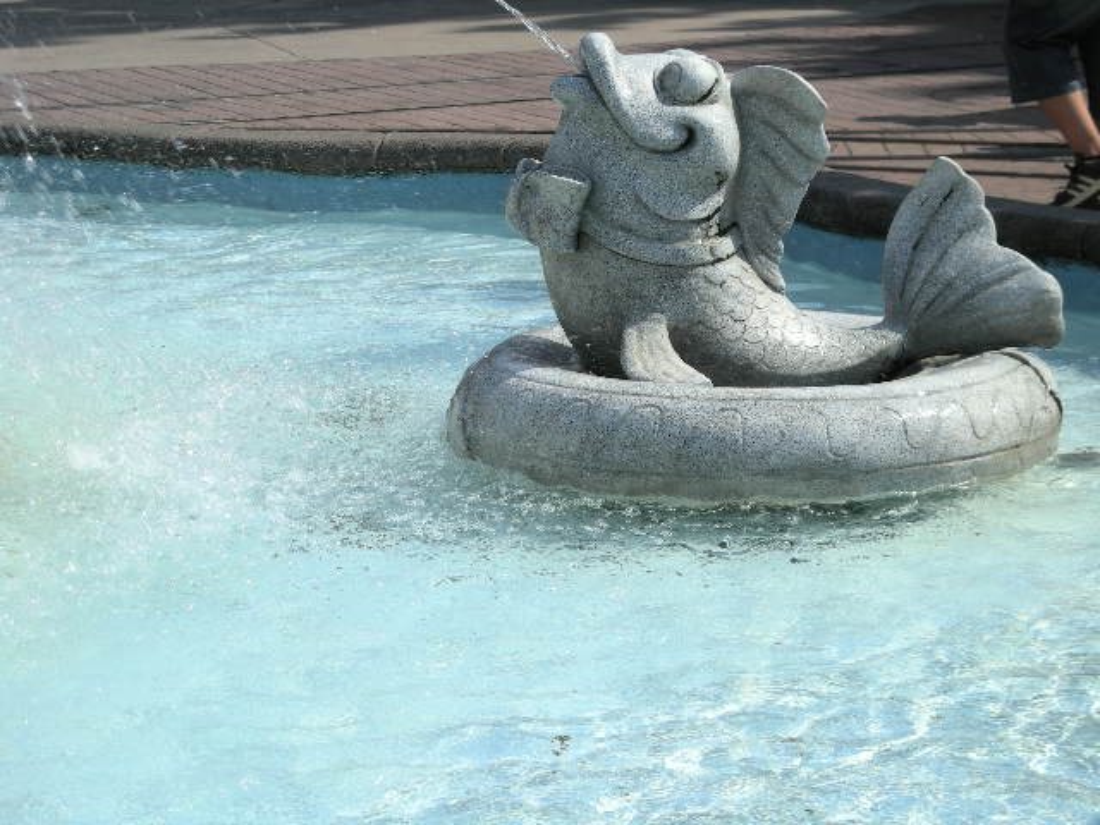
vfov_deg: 14.1
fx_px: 3337
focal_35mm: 105
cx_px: 550
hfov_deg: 18.7
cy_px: 412
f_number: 4.7
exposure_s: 1/378
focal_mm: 17.1
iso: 50
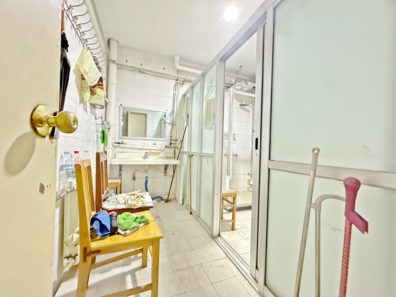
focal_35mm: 14
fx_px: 160
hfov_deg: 102.1
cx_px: 198
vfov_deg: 85.7
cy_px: 148
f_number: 2.2
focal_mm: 2.22
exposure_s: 1/34
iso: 1000
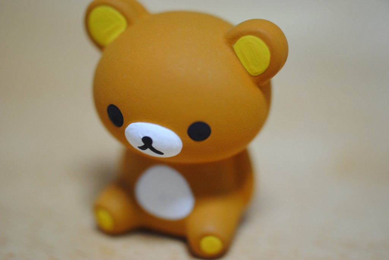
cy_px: 130
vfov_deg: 15.2
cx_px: 194
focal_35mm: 90
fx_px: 973
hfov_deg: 22.6
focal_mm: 60
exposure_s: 1/60
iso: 400
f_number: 2.8
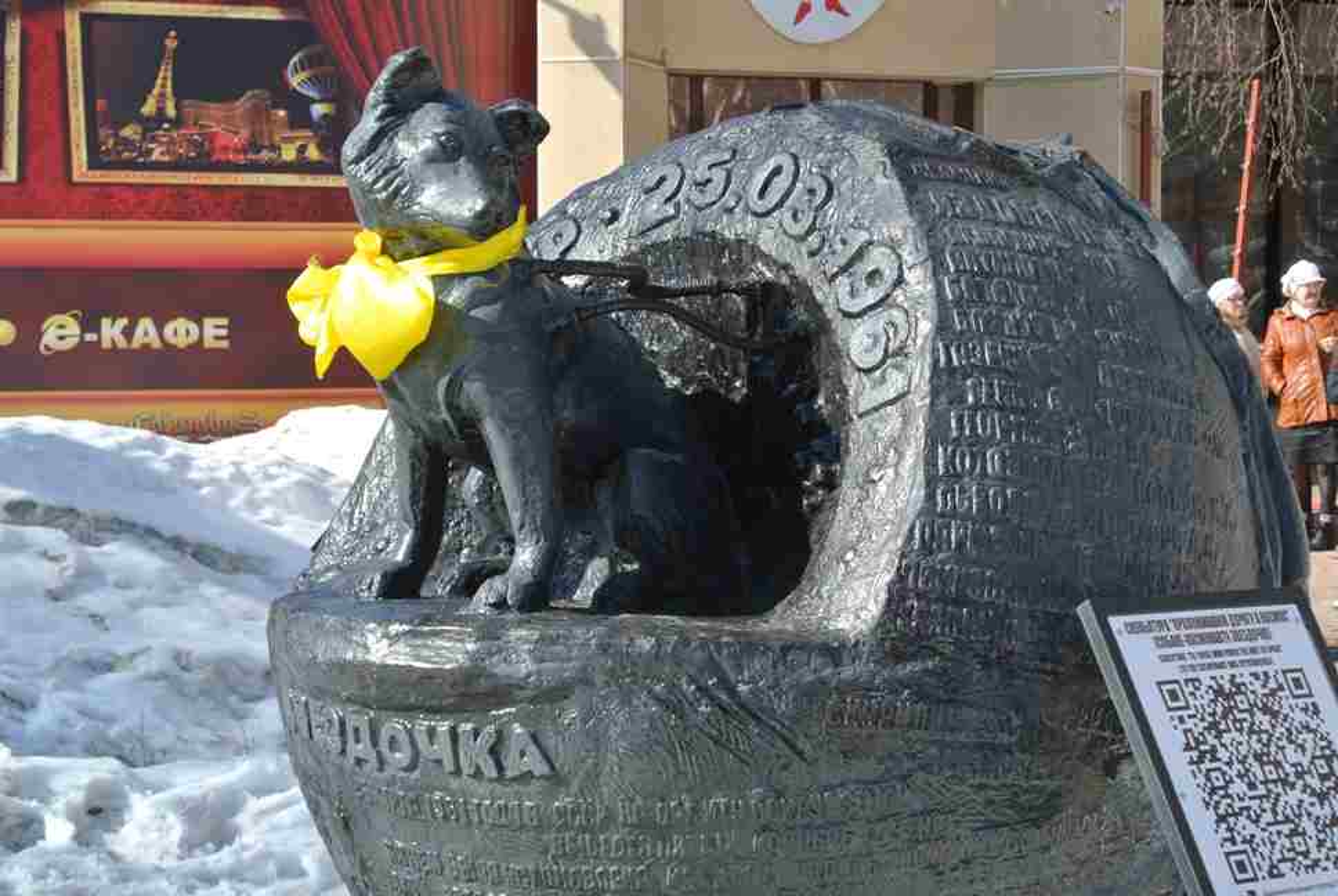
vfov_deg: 16.9
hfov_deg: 25.0
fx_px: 3014
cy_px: 448
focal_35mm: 81
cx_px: 669
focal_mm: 30
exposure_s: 1/250
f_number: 5.6
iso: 100
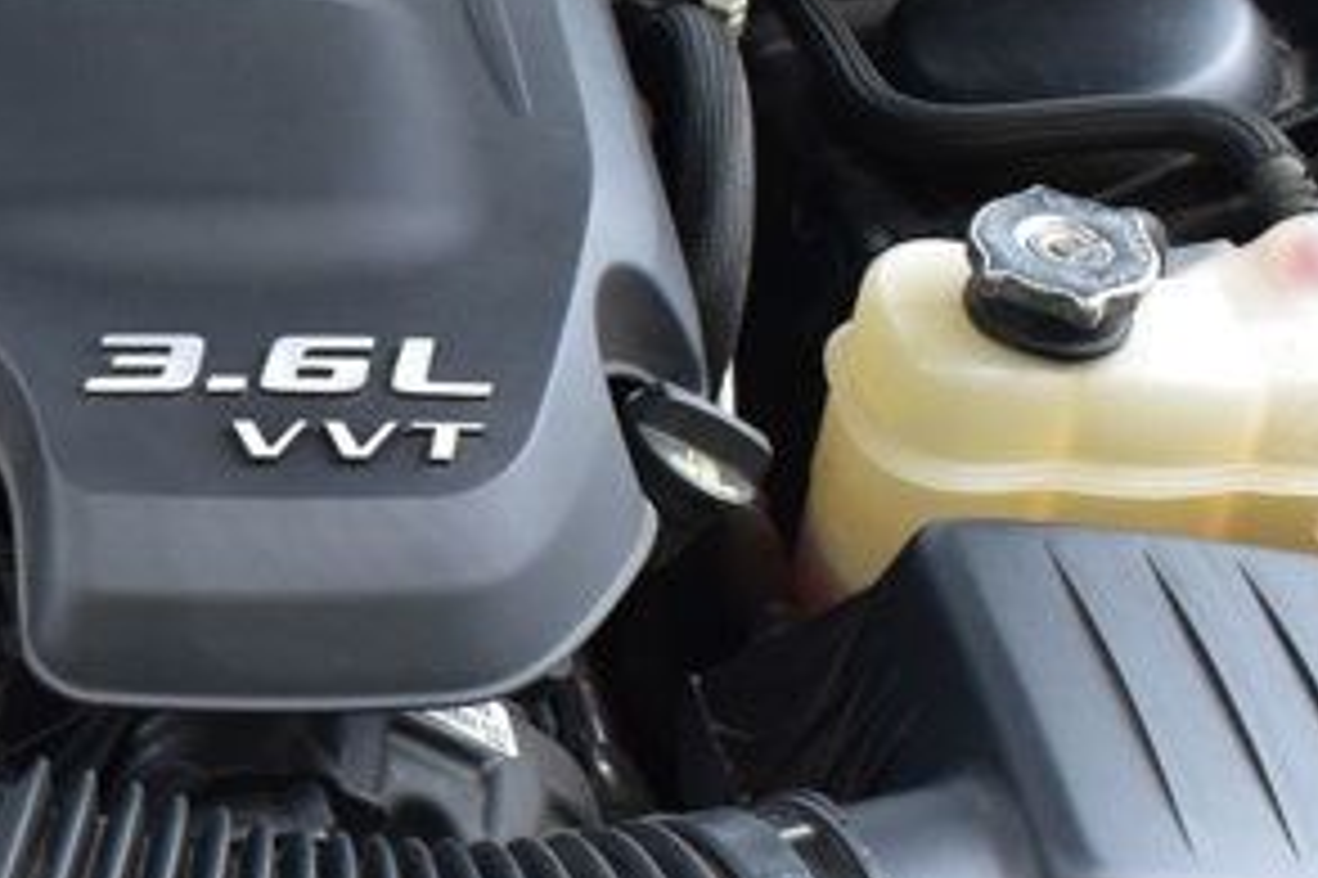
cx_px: -324
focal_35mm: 121
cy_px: 572
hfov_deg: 16.2
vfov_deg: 11.3
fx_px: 4418
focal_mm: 23
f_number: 6.3
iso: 560
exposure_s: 1/15
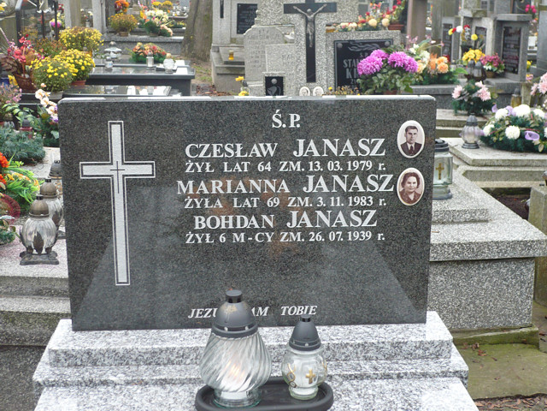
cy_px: 206
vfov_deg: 26.6
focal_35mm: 55
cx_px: 274
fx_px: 869
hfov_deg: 34.9
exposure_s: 1/30
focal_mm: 9.1
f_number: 3.5
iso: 125
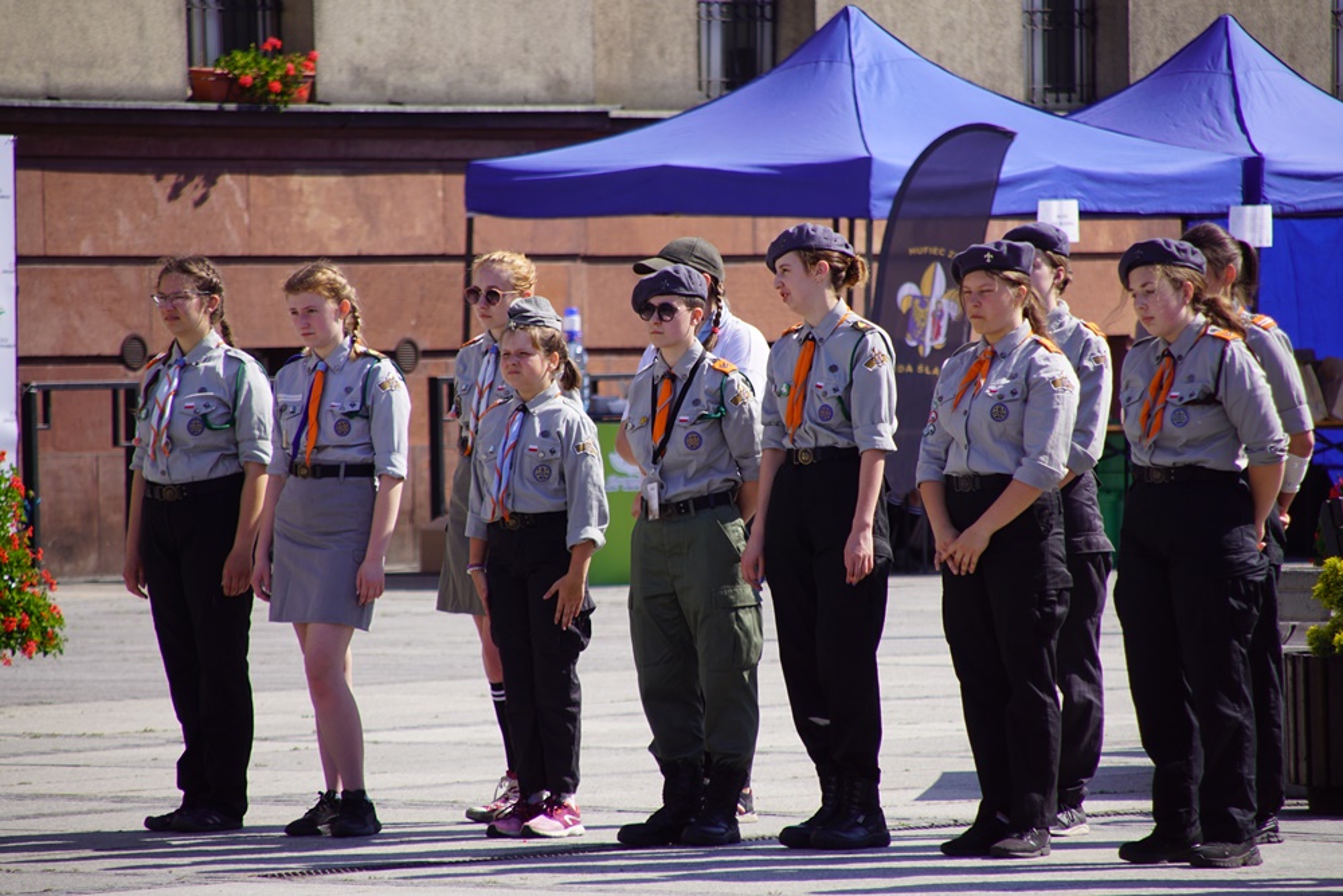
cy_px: 448
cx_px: 672
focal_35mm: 300
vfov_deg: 4.6
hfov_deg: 6.9
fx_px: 11193
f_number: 6.3
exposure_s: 1/320
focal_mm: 200
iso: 125
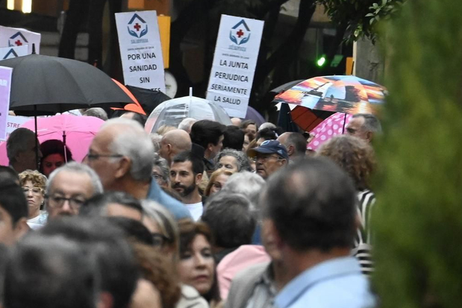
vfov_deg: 3.0
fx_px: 5969
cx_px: -96
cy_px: 18
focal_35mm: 465
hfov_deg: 4.4
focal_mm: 120
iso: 5000
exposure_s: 1/125
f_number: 5.6
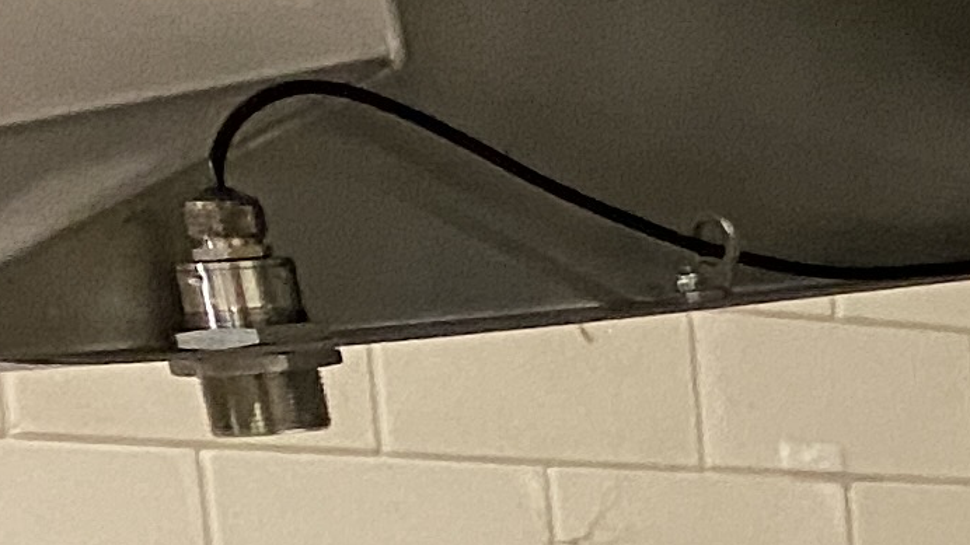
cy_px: 1484
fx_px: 4243
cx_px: 2582
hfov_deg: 10.5
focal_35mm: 165
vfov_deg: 6.8
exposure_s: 1/50
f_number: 1.8
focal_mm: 4.25
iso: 320
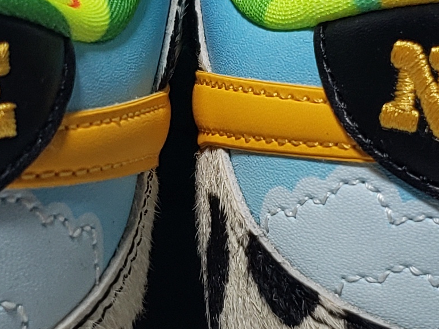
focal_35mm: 136
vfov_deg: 10.9
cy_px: 141
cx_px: 112
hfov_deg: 14.5
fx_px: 1724
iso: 50
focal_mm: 4.3
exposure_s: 1/466
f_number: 1.5
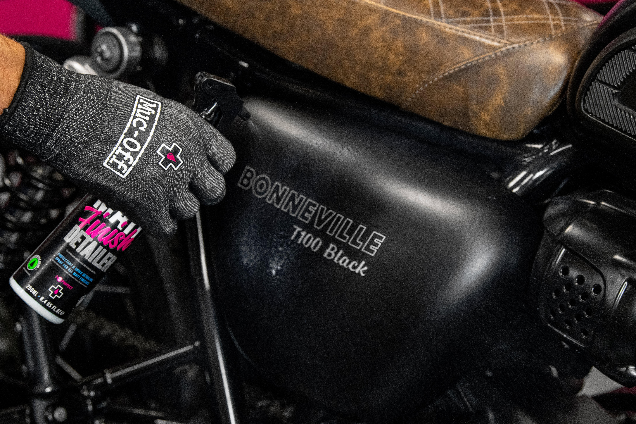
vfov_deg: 13.4
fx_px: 1802
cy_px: 212
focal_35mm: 102
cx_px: 318
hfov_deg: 20.0
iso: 2500
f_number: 6.3
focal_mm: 102
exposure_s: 1/125
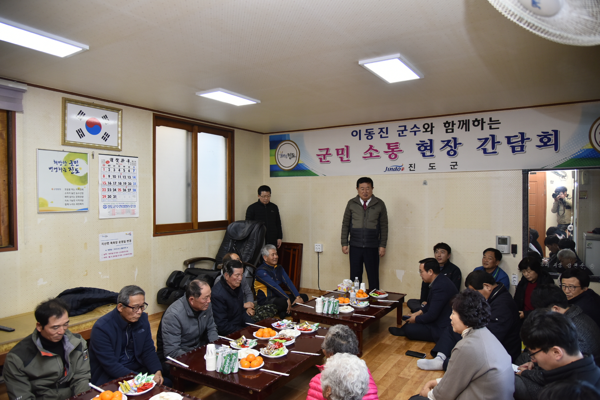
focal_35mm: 24
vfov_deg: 53.2
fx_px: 400
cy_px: 200
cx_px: 300
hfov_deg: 73.7
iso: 800
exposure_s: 1/125
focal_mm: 24
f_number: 4
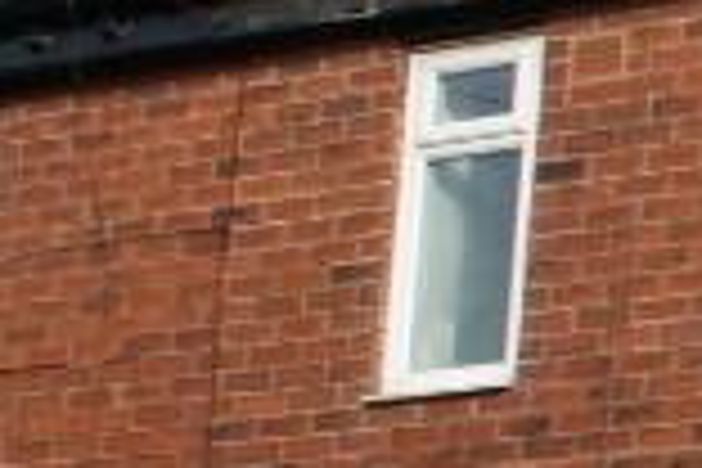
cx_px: 2156
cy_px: 533
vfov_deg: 7.7
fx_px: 3451
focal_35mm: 177
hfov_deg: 9.1
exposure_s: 1/125
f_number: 10
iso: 100
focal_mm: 18
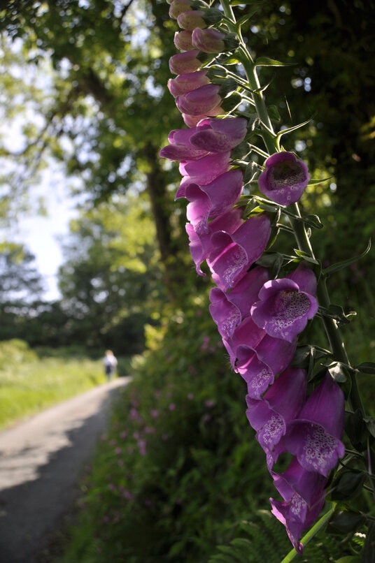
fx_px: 423
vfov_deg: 67.4
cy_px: 282
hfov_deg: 47.9
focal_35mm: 27
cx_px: 188
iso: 200
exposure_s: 1/125
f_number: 5.6
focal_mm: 18
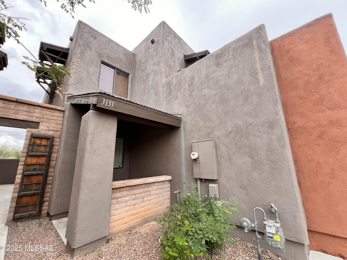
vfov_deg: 89.9
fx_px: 130
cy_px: 130
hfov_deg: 106.2
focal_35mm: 13
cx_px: 174
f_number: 1.8
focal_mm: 1.57
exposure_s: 1/174
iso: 32
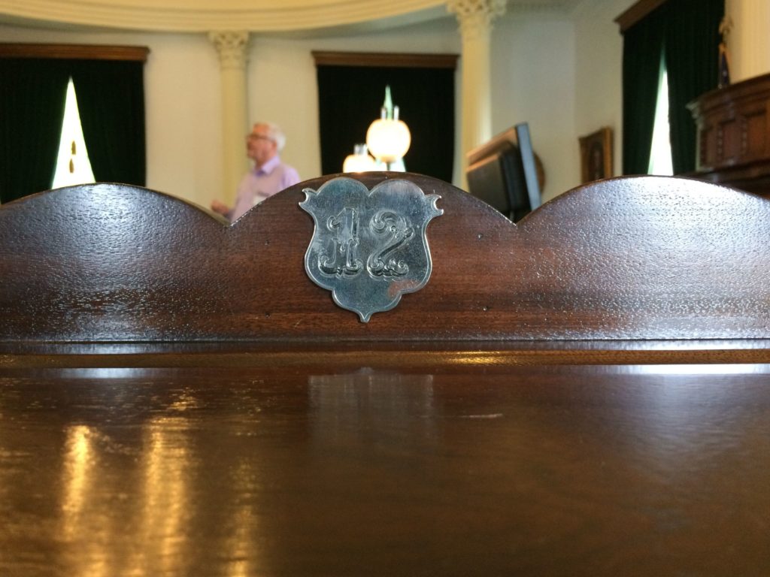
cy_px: 288
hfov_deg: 61.7
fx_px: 645
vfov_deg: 48.2
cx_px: 385
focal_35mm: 29
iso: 250
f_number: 2.2
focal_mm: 4.15
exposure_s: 1/24
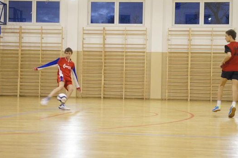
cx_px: 133
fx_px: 496
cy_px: 74
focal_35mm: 75
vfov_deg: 18.2
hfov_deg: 27.0
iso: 3200
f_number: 4
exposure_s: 1/125
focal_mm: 40
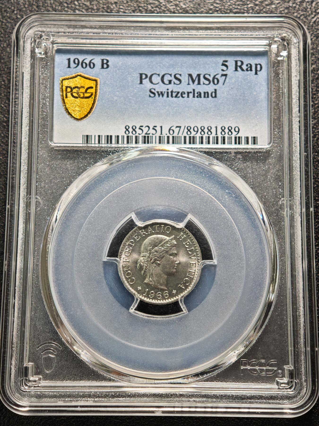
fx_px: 737
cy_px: 213
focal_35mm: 60
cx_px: 160
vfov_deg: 32.2
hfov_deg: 24.4
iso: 500
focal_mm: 9
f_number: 2
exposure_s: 1/102
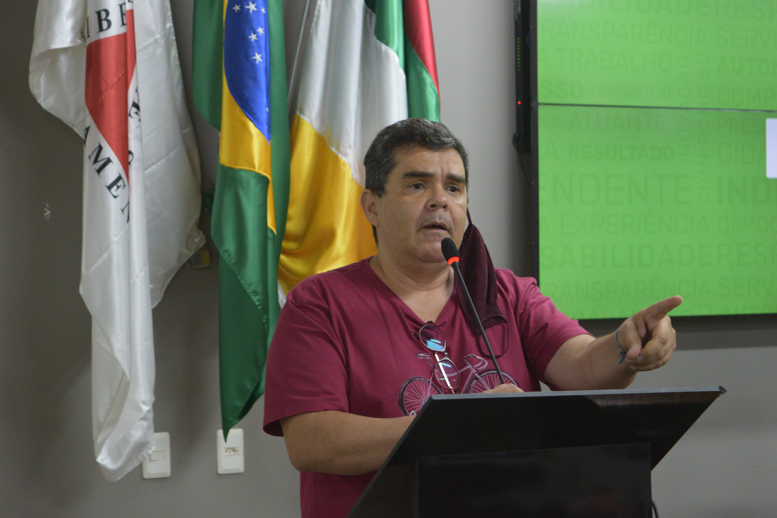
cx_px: 388
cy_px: 259
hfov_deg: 24.6
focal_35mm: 82
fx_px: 1780
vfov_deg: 16.6
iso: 1800
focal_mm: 55
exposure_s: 1/60
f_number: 5.6
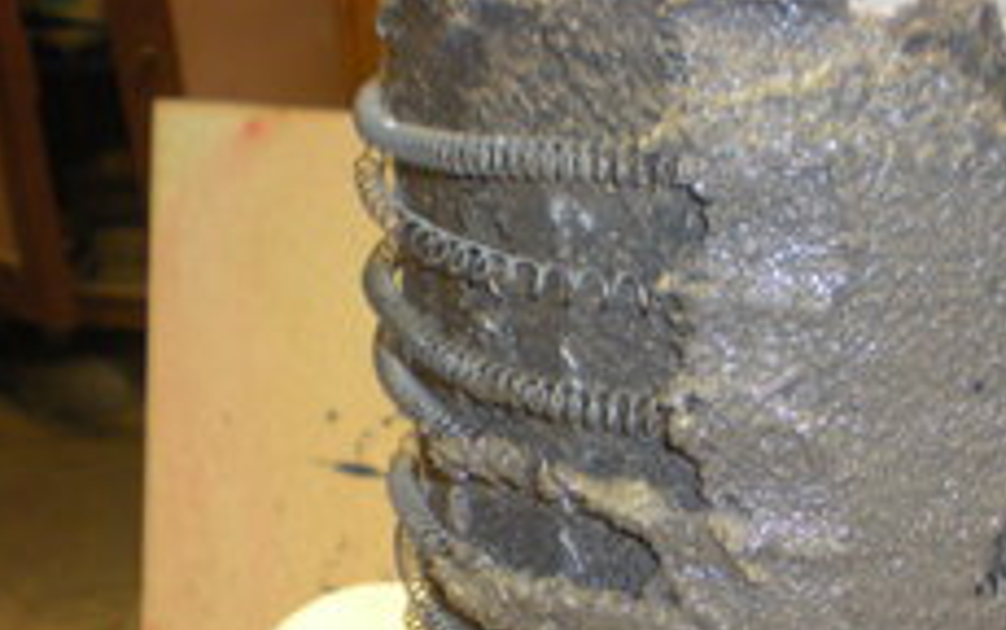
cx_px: 761
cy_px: 604
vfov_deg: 18.2
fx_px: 1920
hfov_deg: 28.9
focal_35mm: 70
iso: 200
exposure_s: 1/14
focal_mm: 6.3
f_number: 3.1
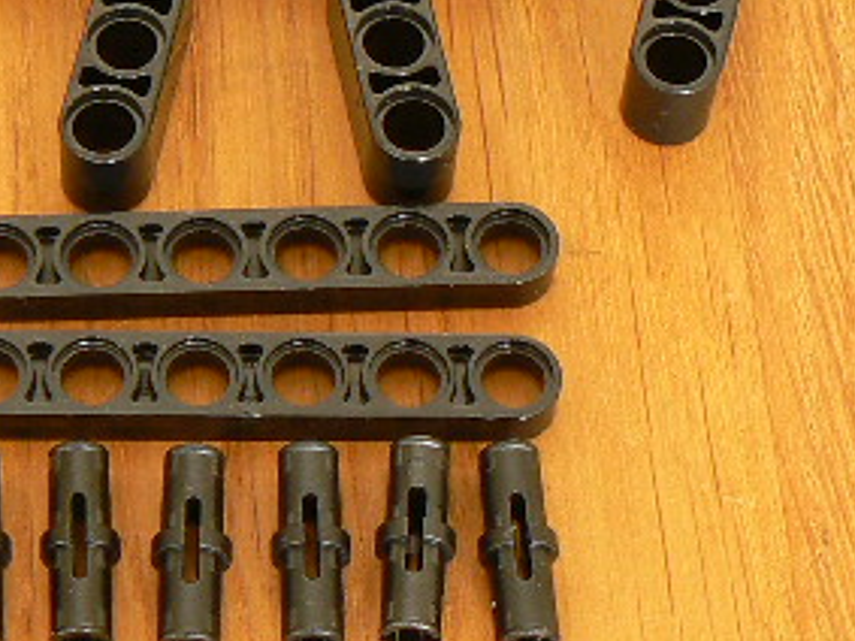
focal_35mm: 129
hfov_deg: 15.2
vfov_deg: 11.5
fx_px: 3185
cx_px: 257
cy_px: 311
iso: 100
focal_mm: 6.9
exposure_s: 1.3
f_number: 2.8
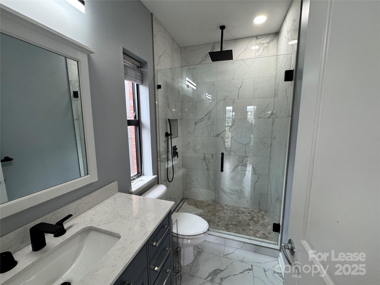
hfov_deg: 102.1
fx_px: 154
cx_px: 190
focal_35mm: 14
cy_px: 142
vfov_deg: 85.7
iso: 160
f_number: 2.2
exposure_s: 1/120
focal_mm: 2.22
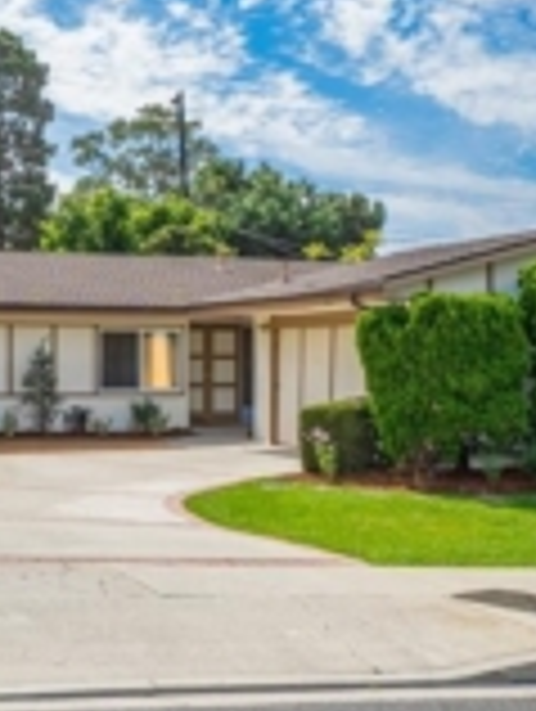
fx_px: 1318
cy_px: 374
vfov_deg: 30.2
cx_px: 207
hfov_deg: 22.9
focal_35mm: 64
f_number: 7.1
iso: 125
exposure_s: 1/6400
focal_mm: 18
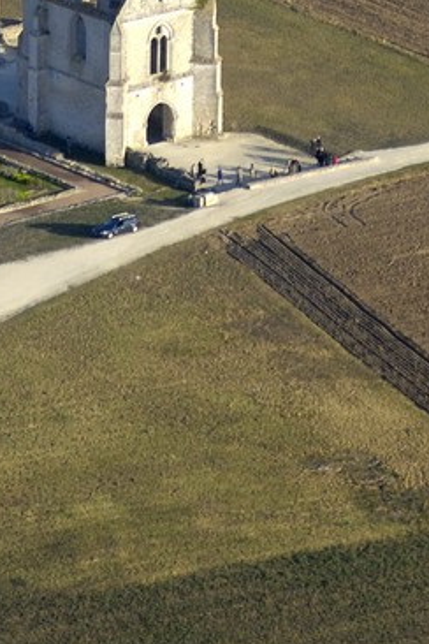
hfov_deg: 3.0
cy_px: -663
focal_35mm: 459
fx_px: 8204
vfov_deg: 4.4
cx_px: 302
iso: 100
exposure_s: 1/400
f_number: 5
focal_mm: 70
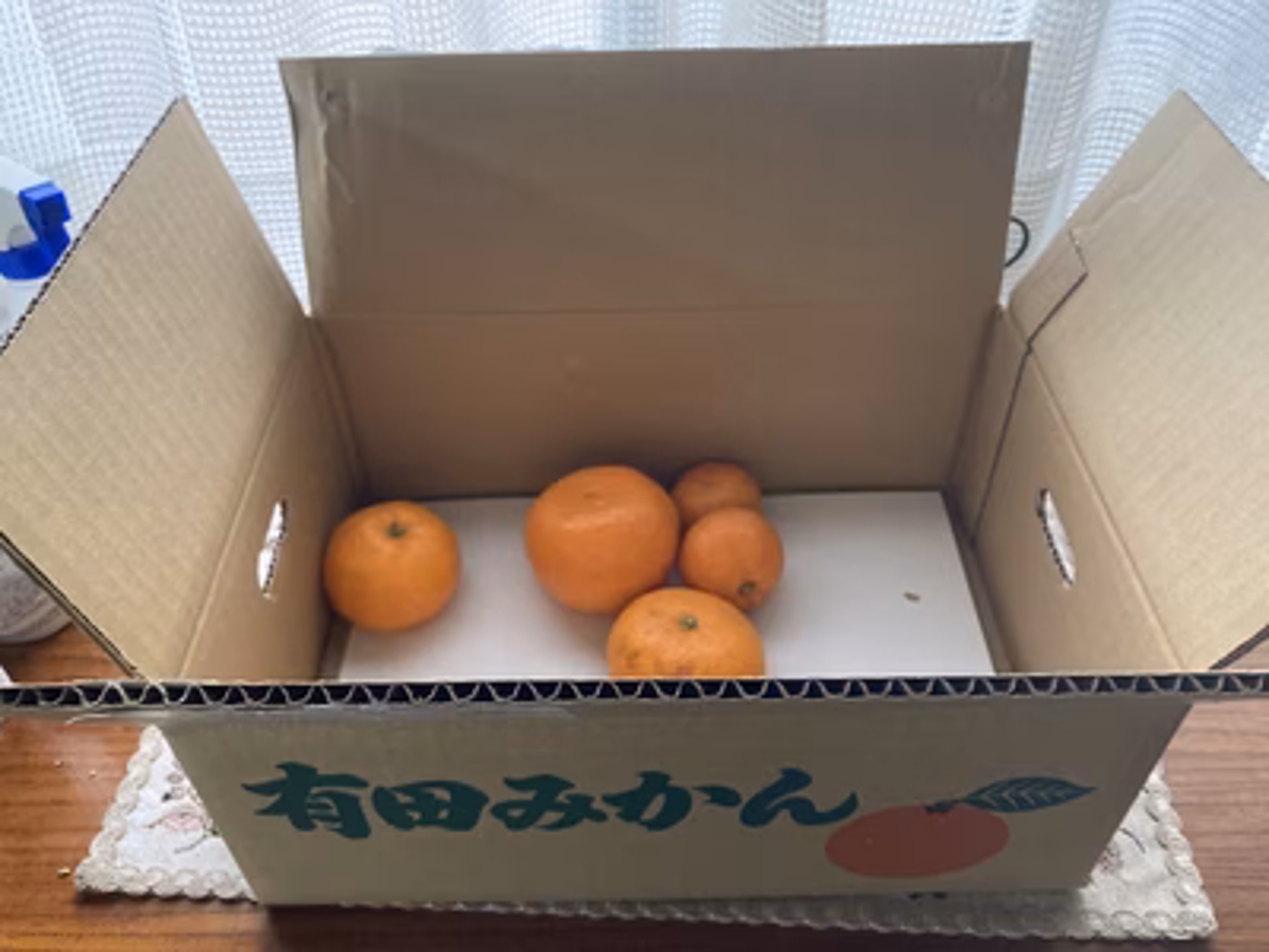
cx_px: 634
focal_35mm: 28
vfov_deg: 49.7
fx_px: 1026
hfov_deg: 63.4
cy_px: 476
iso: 320
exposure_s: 1/54
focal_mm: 3.99
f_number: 1.8
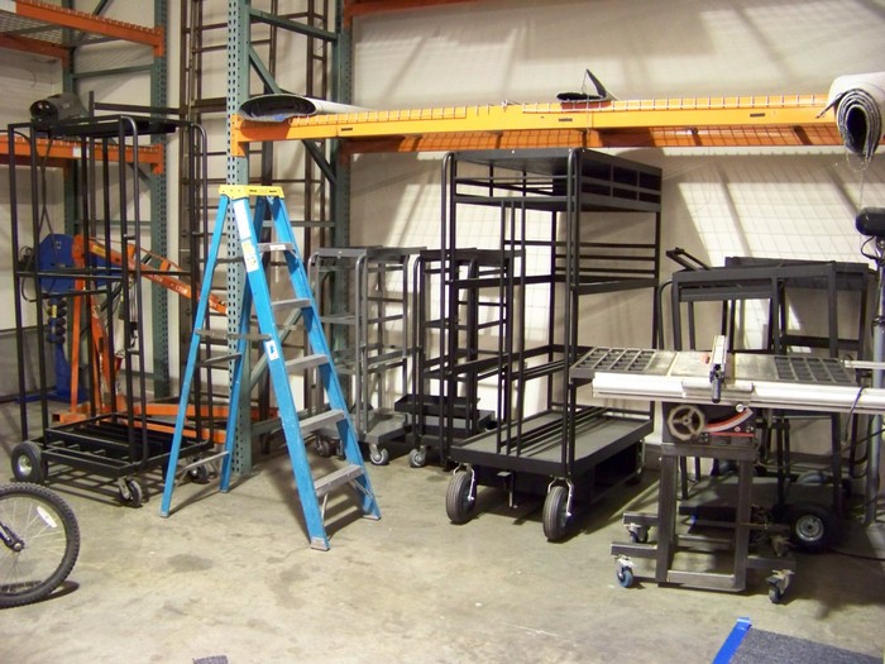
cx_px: 442
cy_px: 332
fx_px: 920
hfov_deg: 51.4
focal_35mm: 36
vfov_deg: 39.7
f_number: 2.8
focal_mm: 5.85
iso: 400
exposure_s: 1/15
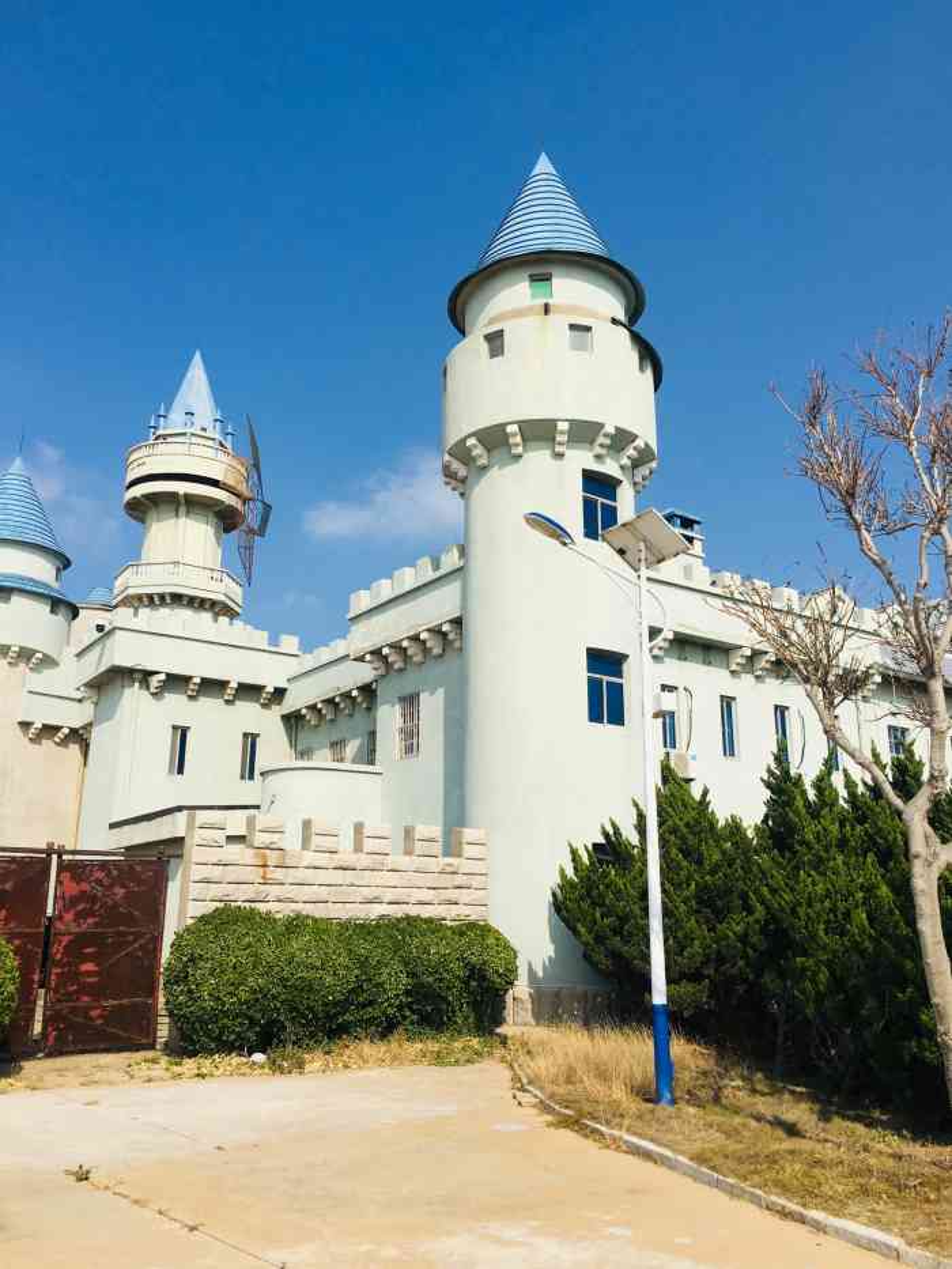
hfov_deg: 48.2
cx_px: 476
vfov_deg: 61.7
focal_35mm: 29
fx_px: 1063
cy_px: 634
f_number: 2.2
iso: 25
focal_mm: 4.15
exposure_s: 1/2849
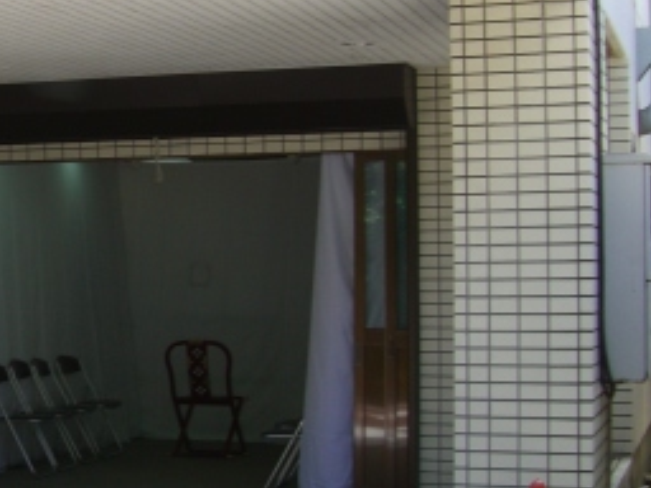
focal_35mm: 95
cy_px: 249
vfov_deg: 15.6
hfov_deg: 19.7
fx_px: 1787
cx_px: -86
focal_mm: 7.9
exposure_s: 1/160
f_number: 2.8
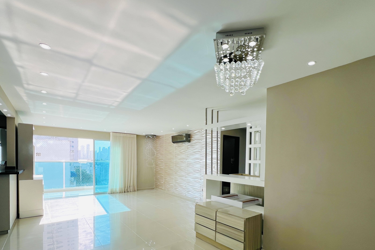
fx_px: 177
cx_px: 195
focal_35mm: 17
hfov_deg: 93.2
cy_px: 167
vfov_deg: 68.5
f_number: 1.8
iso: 32
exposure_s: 1/247
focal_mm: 1.57
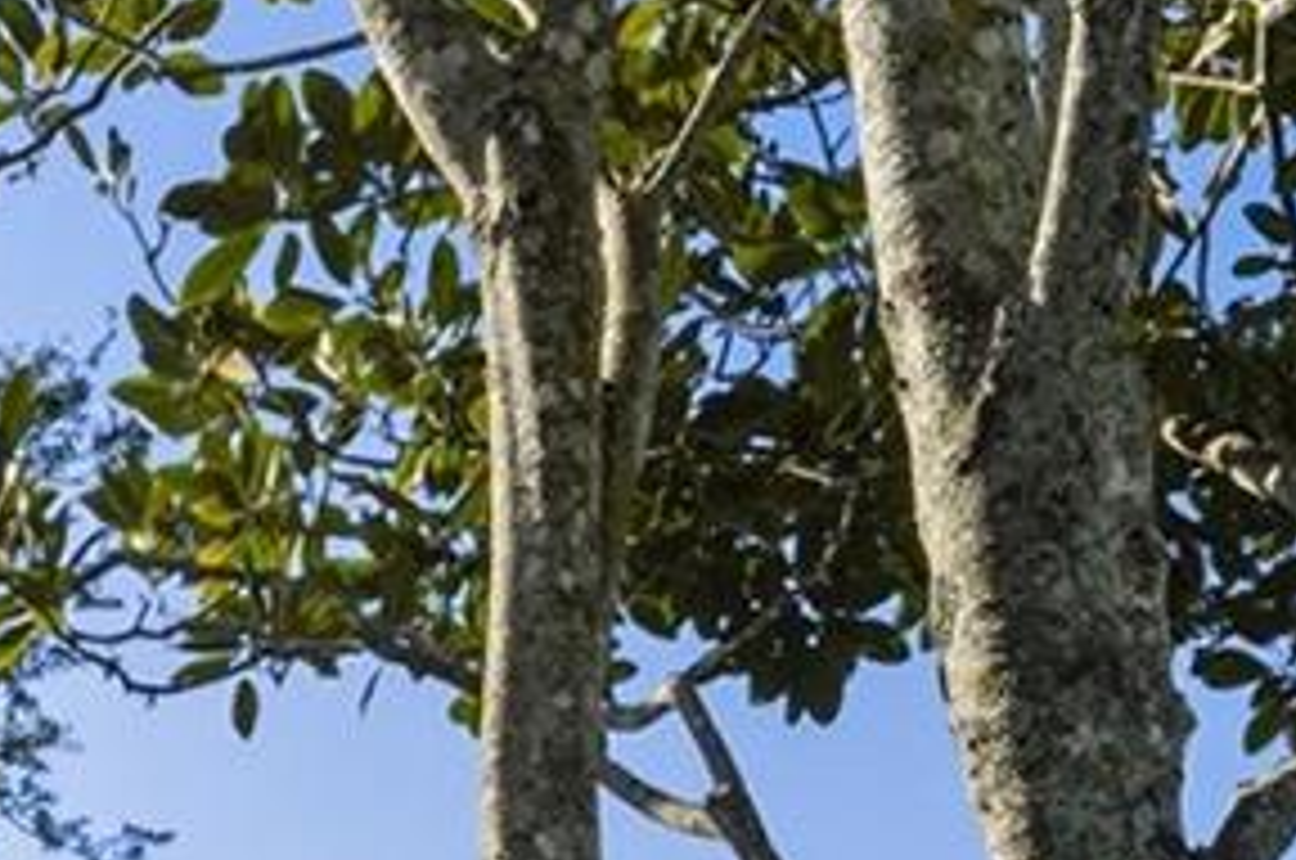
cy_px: 1911
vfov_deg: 12.7
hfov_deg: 22.5
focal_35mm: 89
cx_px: 230
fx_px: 3199
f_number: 8
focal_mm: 16
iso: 320
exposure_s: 1/1600
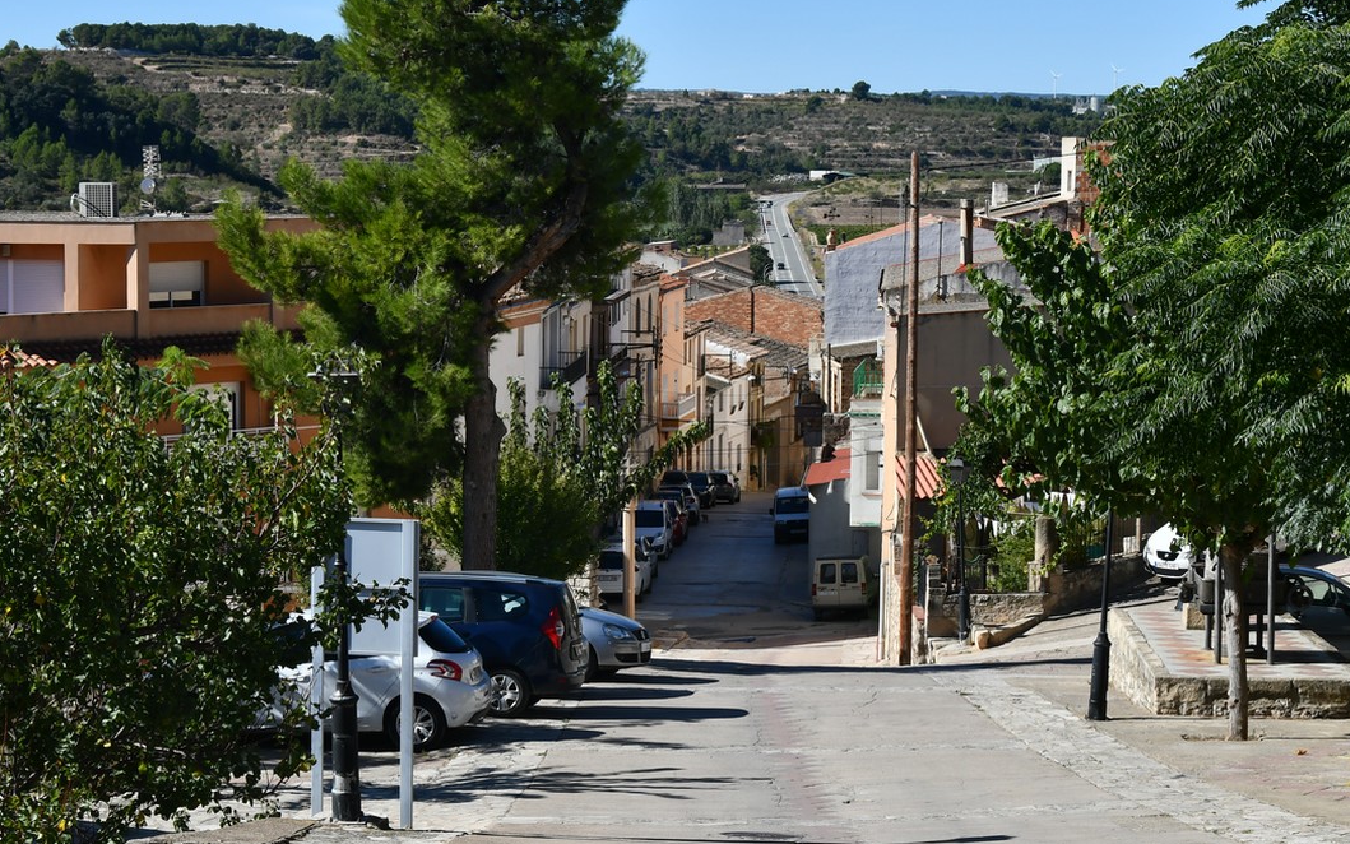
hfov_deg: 31.5
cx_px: 678
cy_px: 398
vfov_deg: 20.0
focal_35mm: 65
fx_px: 2392
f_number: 11
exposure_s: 1/250
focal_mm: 42
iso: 125
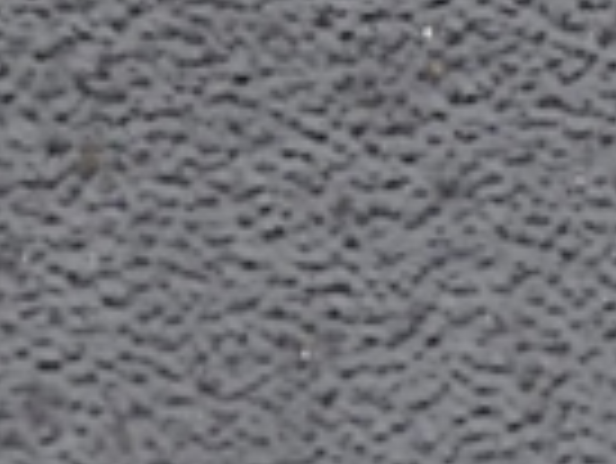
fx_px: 17330
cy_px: -1018
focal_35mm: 973
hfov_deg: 2.0
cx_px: -1156
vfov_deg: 1.5
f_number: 5.3
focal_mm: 65
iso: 320
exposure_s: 1/160
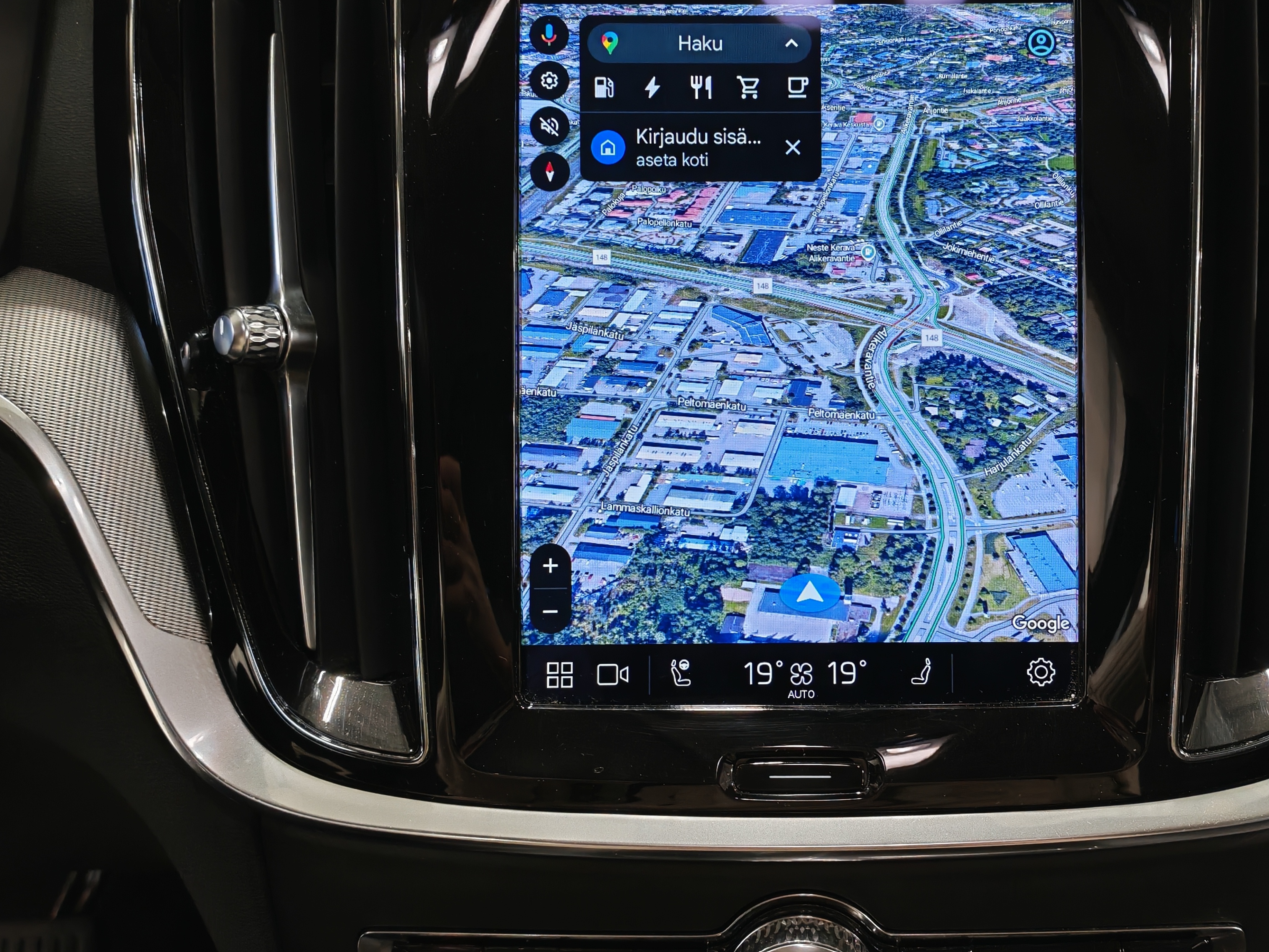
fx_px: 1576
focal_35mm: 43
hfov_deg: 43.5
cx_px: 796
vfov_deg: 33.6
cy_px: 457
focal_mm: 6.12
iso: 1000
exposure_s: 1/50
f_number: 1.9
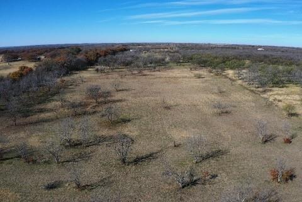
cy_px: 101
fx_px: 235
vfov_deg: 46.4
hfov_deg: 65.5
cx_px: 151
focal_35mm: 28
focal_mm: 10.26
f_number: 5.6
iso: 100
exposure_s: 1/640
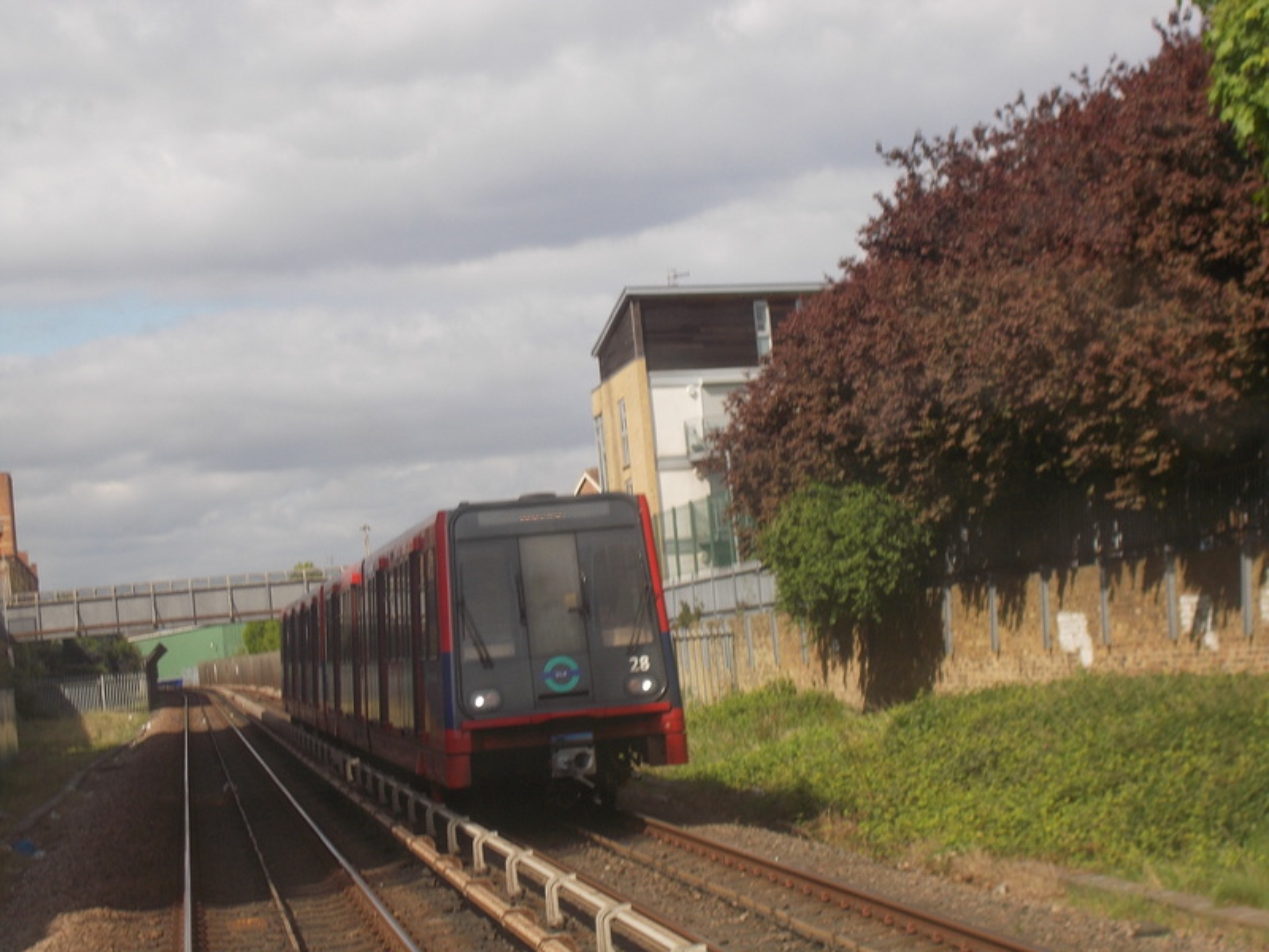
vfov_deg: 17.2
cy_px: 476
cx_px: 634
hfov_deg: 22.8
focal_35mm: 86
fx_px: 3153
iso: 80
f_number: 6.3
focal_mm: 15.4
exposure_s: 1/200
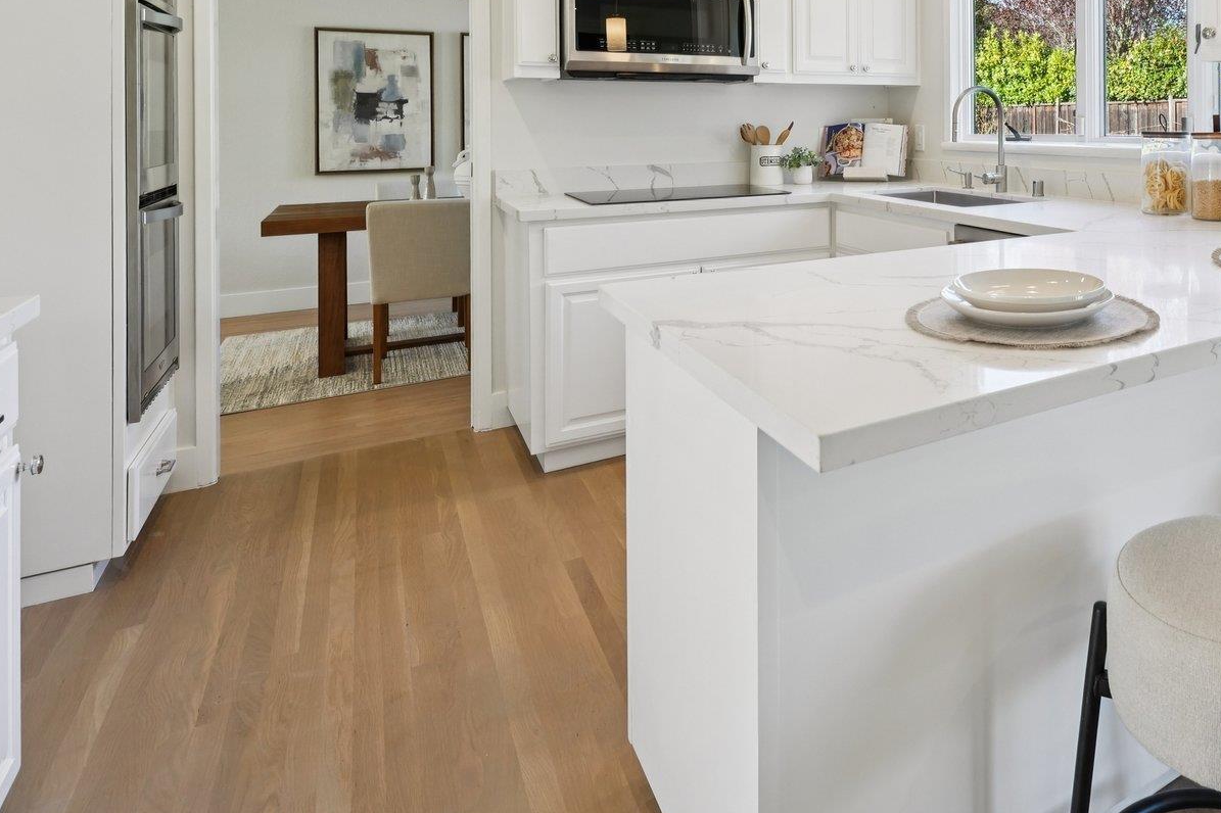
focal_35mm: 24
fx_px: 814
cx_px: 973
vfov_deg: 49.1
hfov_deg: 67.1
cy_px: 129
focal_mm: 14
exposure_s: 1/60
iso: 640
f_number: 8
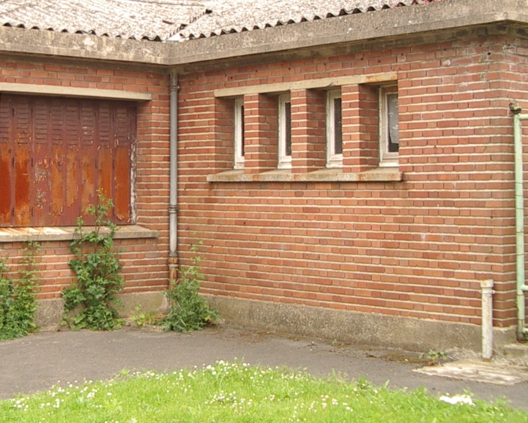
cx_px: 96
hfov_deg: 26.9
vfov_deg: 21.8
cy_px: 68
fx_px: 1078
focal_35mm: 69
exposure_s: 1/160
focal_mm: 5.8
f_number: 2.6
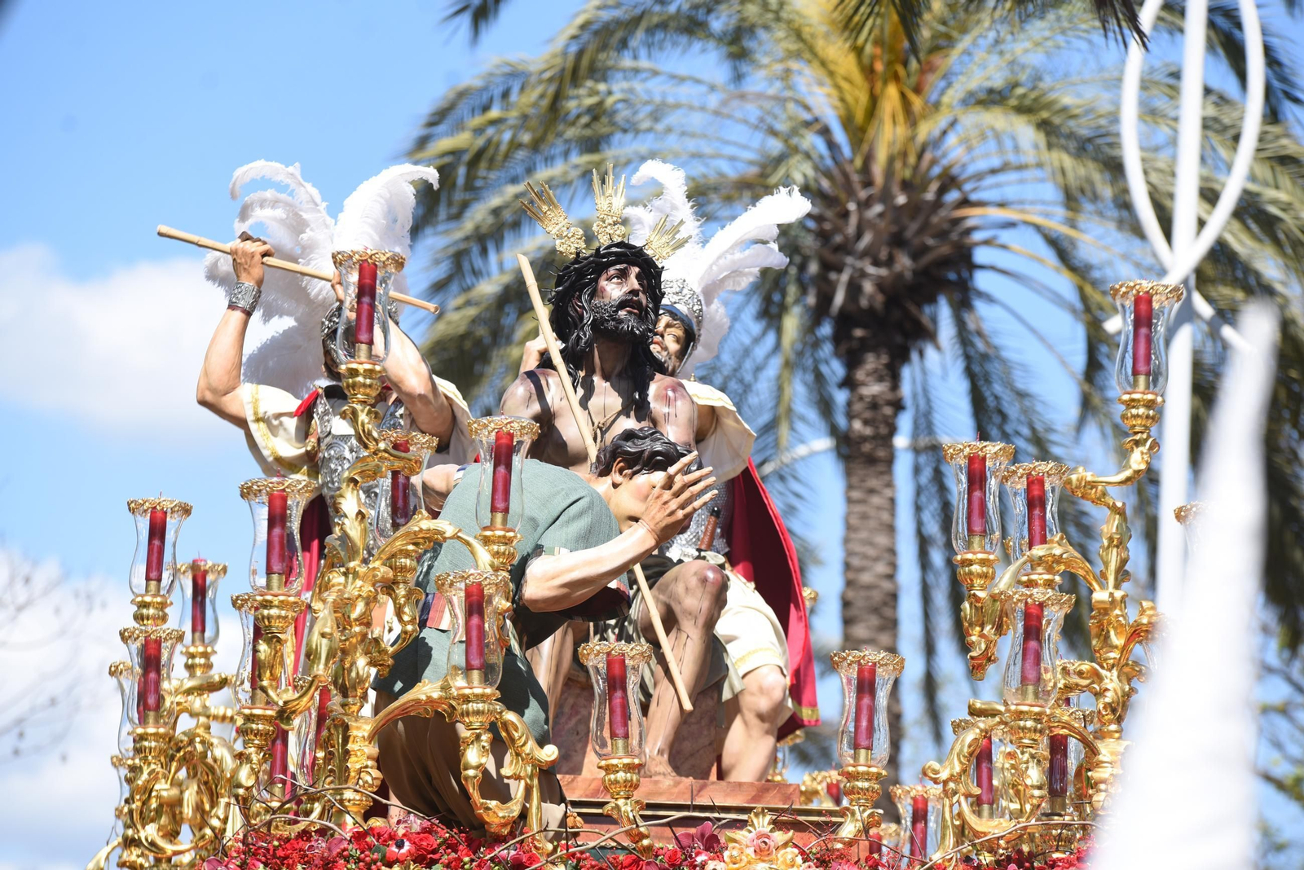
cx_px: 652
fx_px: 6341
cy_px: 435
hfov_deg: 11.7
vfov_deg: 7.9
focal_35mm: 175
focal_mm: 175
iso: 100
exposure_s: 1/400
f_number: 4.5
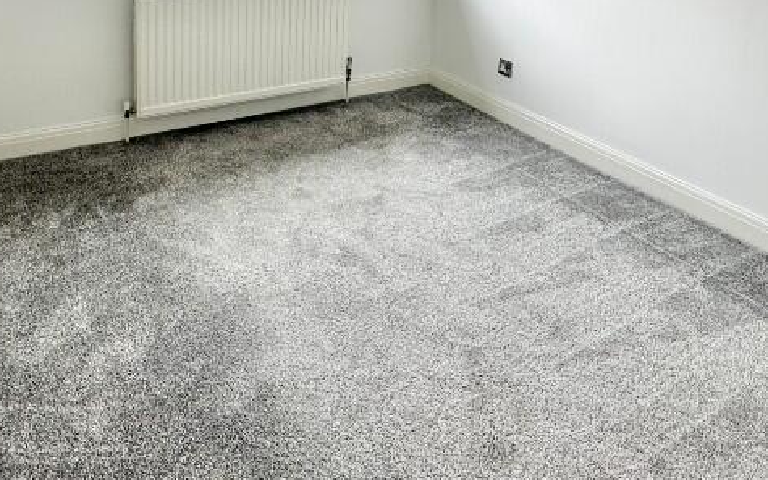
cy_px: -58
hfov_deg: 59.2
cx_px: 314
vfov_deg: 33.8
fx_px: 670
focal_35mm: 32
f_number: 2.2
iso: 40
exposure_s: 1/106
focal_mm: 2.22
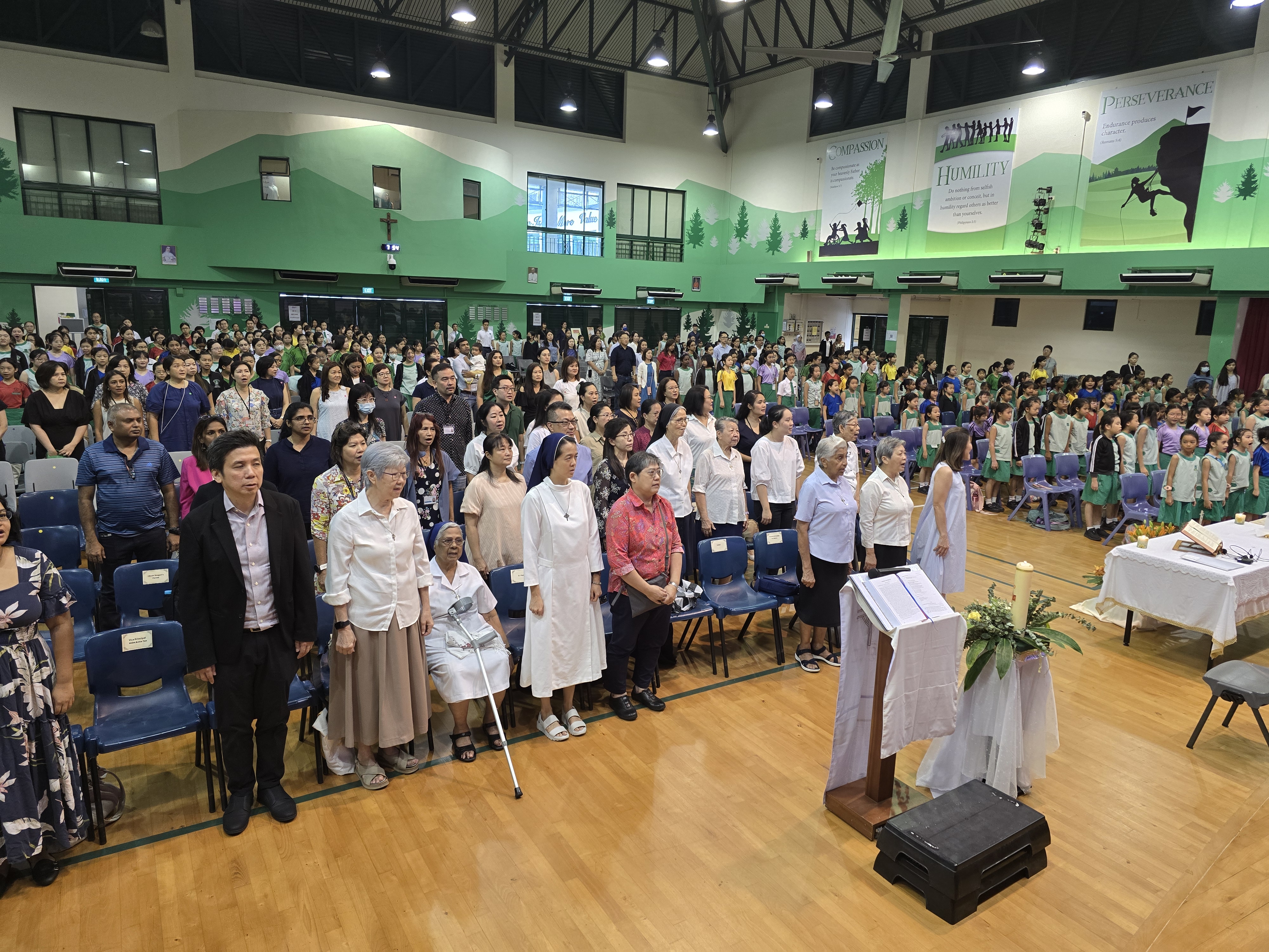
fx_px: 843
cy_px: 476
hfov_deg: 73.9
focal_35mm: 23
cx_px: 634
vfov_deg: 58.9
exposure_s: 1/100
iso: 320
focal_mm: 6.3
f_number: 1.7
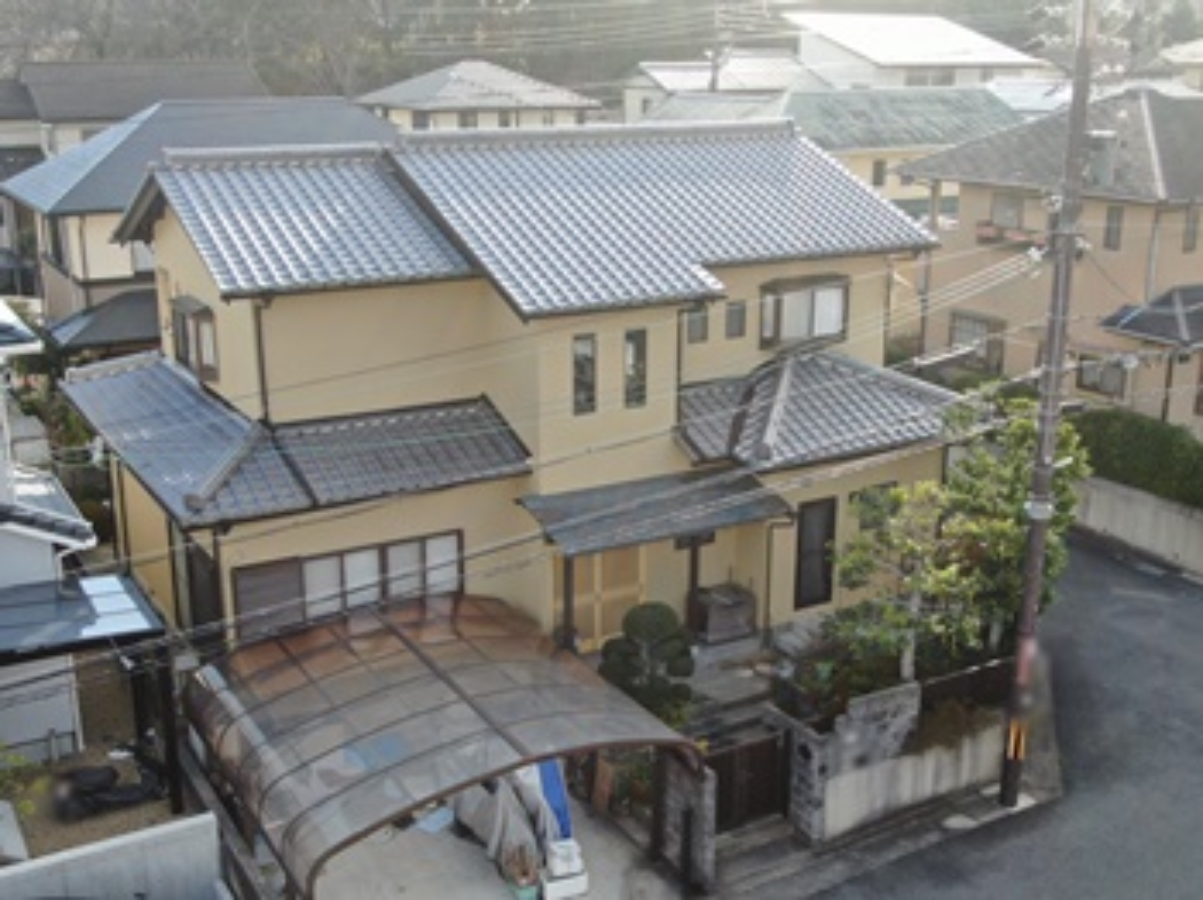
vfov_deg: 35.9
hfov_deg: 46.8
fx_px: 1389
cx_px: 602
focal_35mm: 40
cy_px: 450
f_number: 3.5
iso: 100
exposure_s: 1/200
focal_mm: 6.92
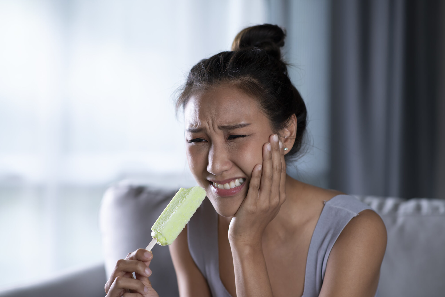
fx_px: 1051
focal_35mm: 85
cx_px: 222
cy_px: 148
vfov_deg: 16.1
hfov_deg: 23.9
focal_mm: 85
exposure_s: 1/100
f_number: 3.2
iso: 320
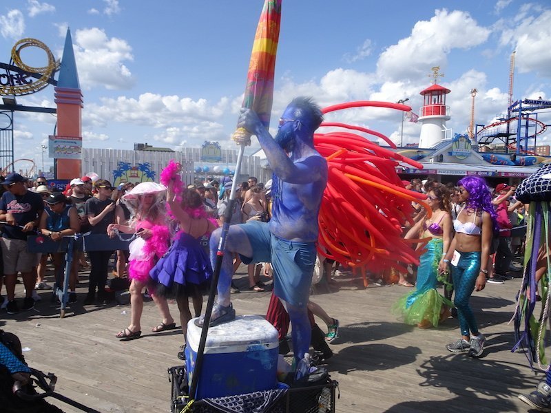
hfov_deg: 71.6
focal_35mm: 24
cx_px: 276
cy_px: 206
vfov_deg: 56.8
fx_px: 382
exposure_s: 1/1000
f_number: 3.5
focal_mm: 4.1
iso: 80
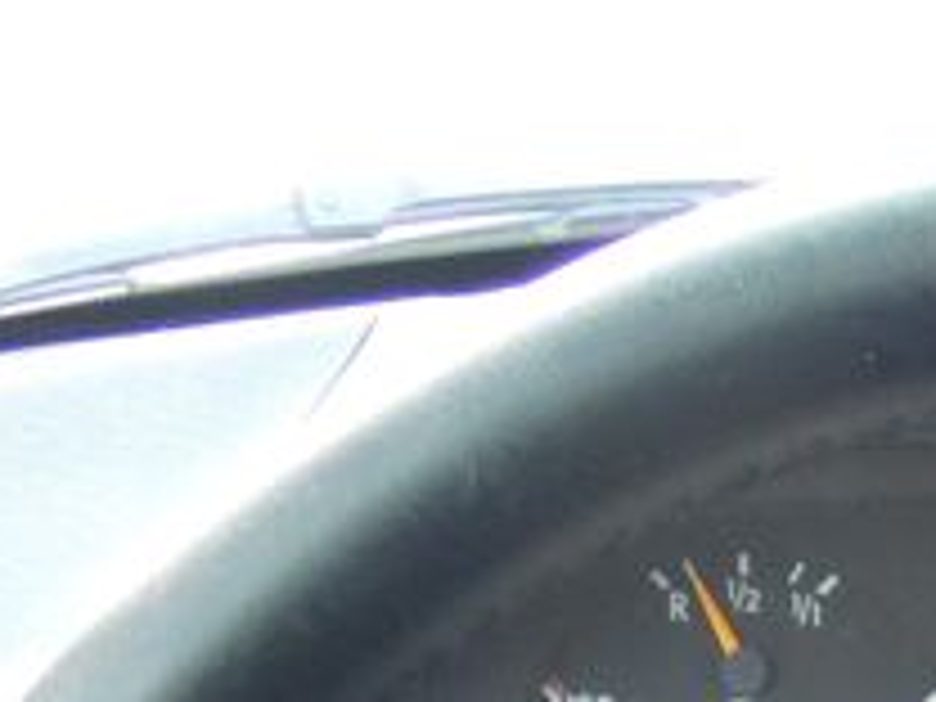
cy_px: 1710
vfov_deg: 10.7
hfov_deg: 15.8
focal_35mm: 118
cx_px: 1246
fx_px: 3191
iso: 400
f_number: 2.8
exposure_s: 1/25
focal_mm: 4.3
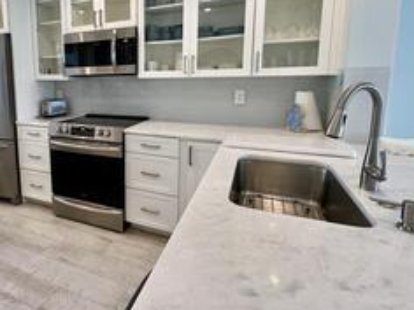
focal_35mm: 22
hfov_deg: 72.0
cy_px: 117
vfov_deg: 60.3
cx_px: 112
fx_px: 263
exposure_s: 1/100
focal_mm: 1.57
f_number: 1.8
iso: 64
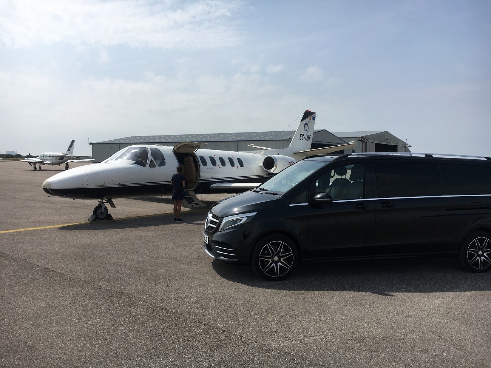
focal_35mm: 29
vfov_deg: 48.2
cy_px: 184
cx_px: 246
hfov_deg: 61.7
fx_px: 411
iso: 25
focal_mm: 4.15
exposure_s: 1/3344
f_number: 2.2
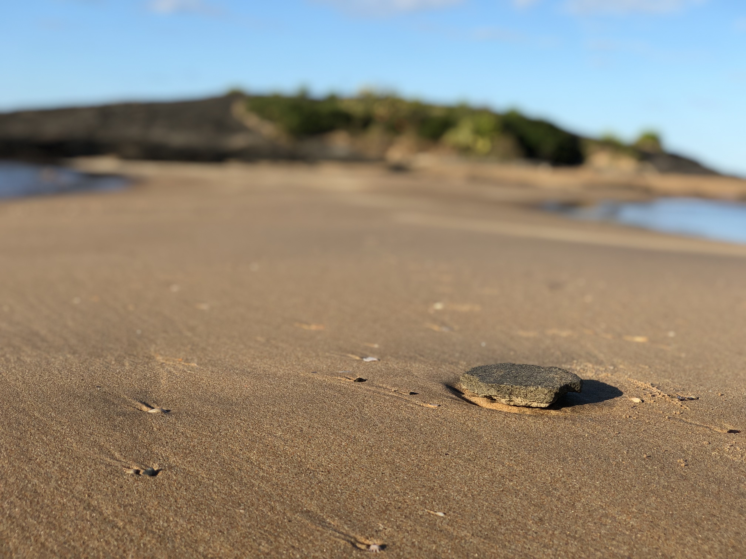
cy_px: 280
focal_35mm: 52
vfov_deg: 28.0
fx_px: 1121
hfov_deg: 36.8
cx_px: 373
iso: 16
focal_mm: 6
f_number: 2.4
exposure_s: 1/774
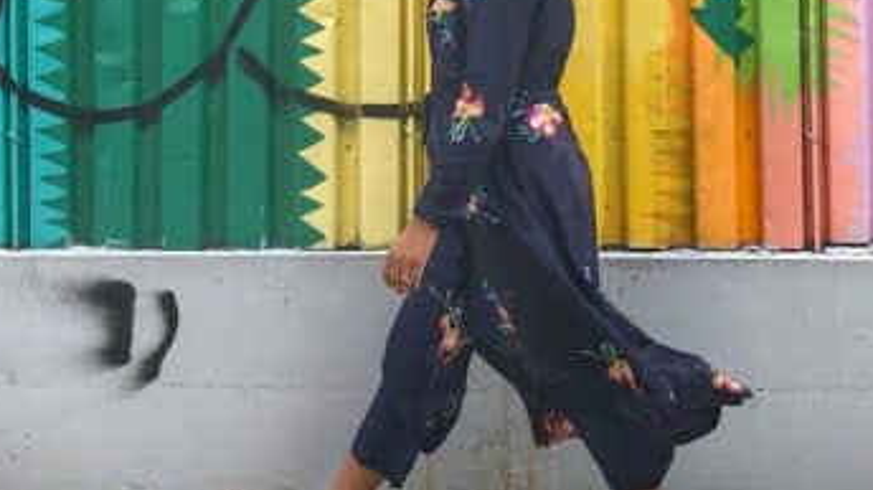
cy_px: -69
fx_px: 1643
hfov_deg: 29.5
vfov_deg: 16.4
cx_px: 609
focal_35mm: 71
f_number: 1.8
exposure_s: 1/1143
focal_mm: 3.99
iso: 20
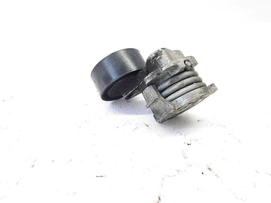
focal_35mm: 25
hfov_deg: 69.4
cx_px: 136
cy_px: 102
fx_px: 196
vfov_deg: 54.9
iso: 160
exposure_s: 1/50
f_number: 2
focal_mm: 4.6
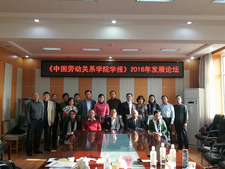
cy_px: 84
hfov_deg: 52.6
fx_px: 227
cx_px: 112
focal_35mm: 35
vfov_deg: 40.7
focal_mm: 3.95
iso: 125
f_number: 2.2
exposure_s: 1/50
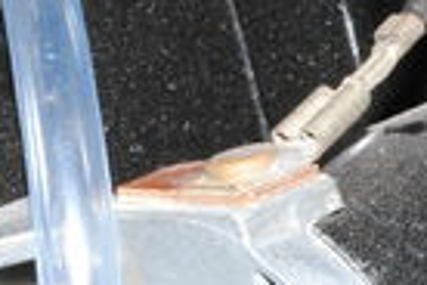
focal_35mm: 265
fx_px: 3143
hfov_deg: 7.8
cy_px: 462
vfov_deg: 5.1
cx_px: 350
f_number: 16
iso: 800
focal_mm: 38
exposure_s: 1/20
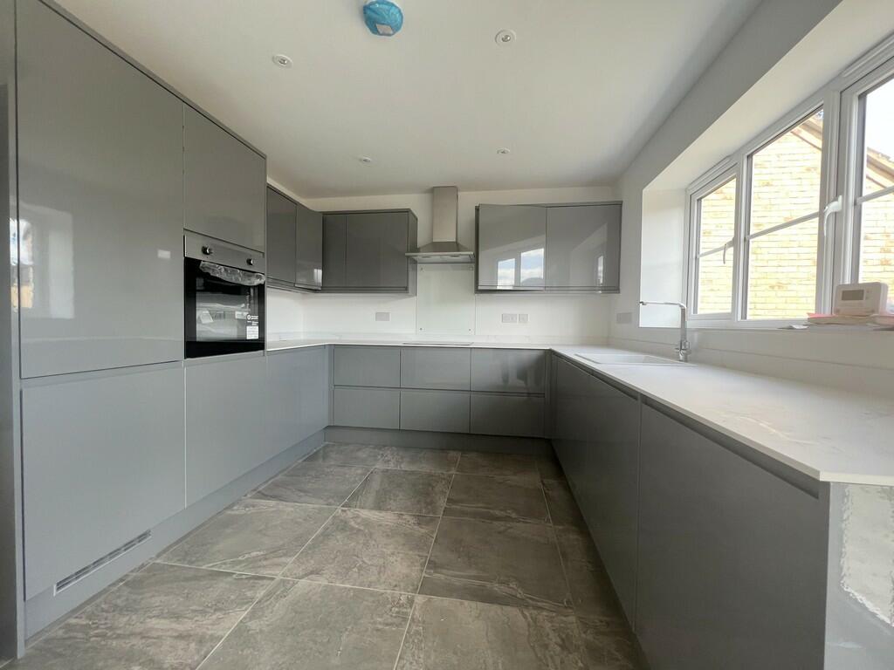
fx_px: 336
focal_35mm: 13
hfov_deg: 106.2
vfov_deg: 89.9
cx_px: 447
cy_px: 335
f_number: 1.8
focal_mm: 1.57
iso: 64
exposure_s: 1/99
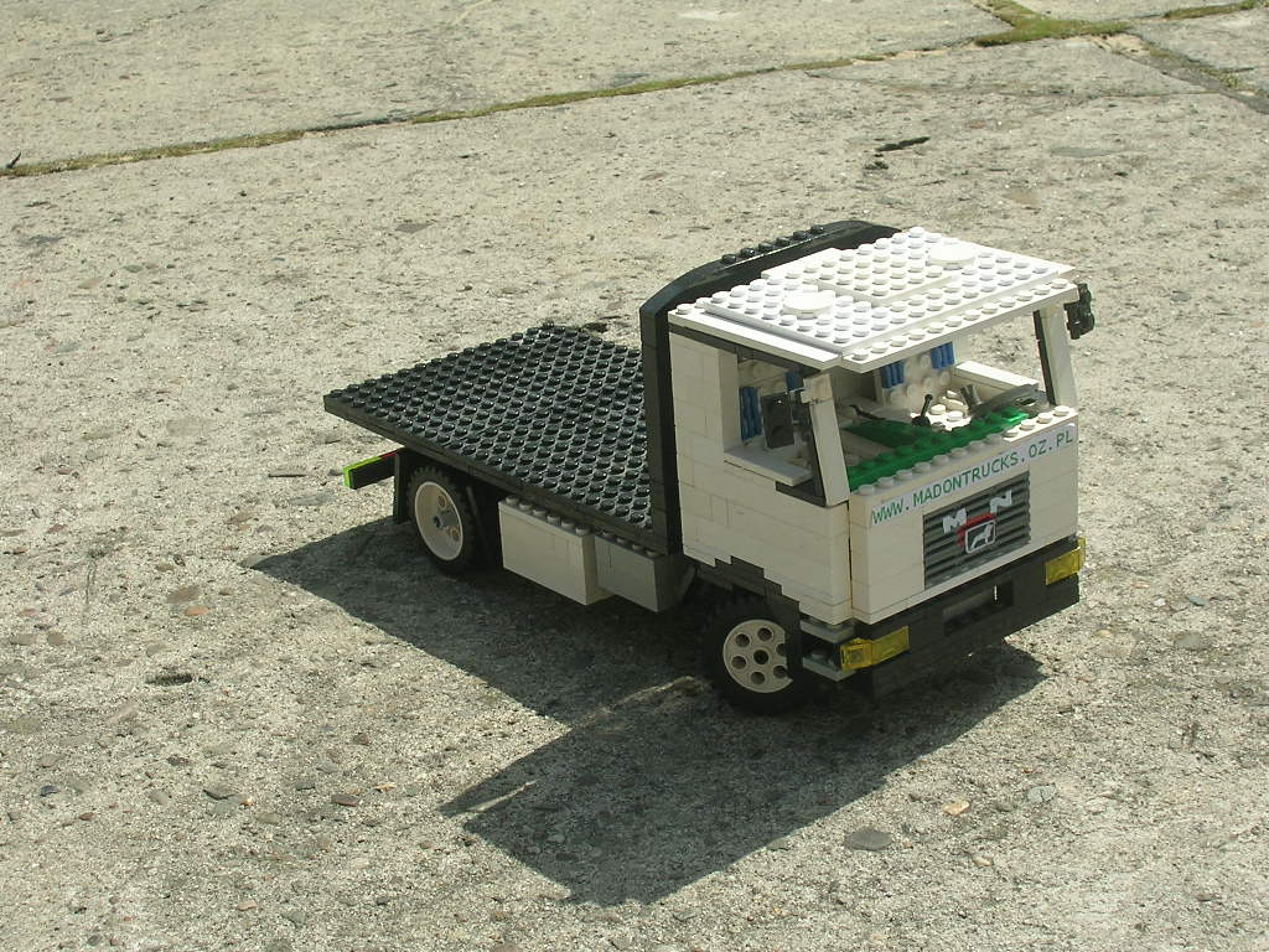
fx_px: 2676
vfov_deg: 20.2
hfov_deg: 26.7
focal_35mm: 73
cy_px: 476
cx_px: 634
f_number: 6.5
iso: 50
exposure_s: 1/291
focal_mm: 11.1
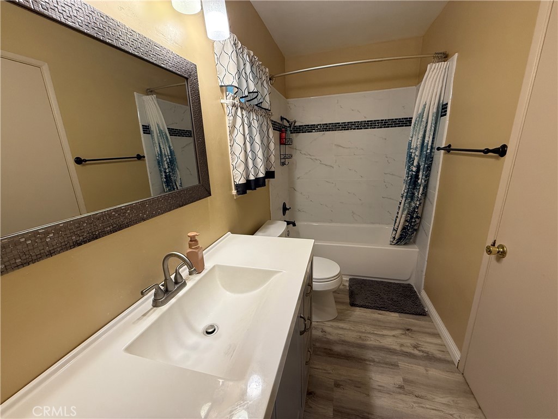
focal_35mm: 14
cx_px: 279
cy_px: 210
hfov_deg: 102.1
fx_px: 226
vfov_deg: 85.7
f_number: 2.2
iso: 160
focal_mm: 2.22
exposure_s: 1/120
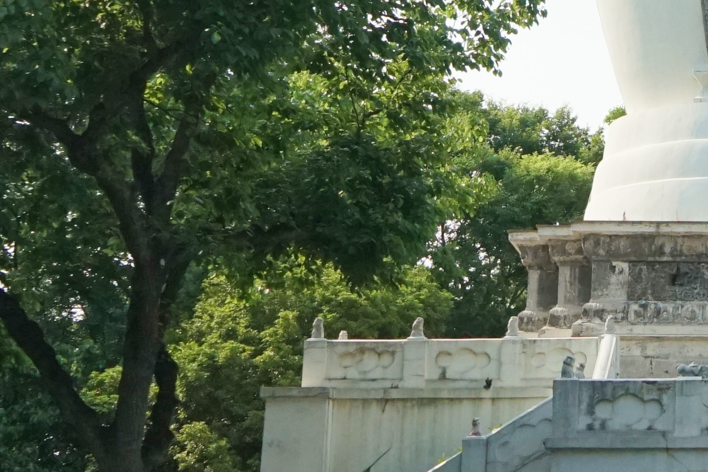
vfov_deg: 14.7
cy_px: 63
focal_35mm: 92
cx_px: 907
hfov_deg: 20.4
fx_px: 1809
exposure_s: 1/8000
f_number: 5.6
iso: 1600
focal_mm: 24
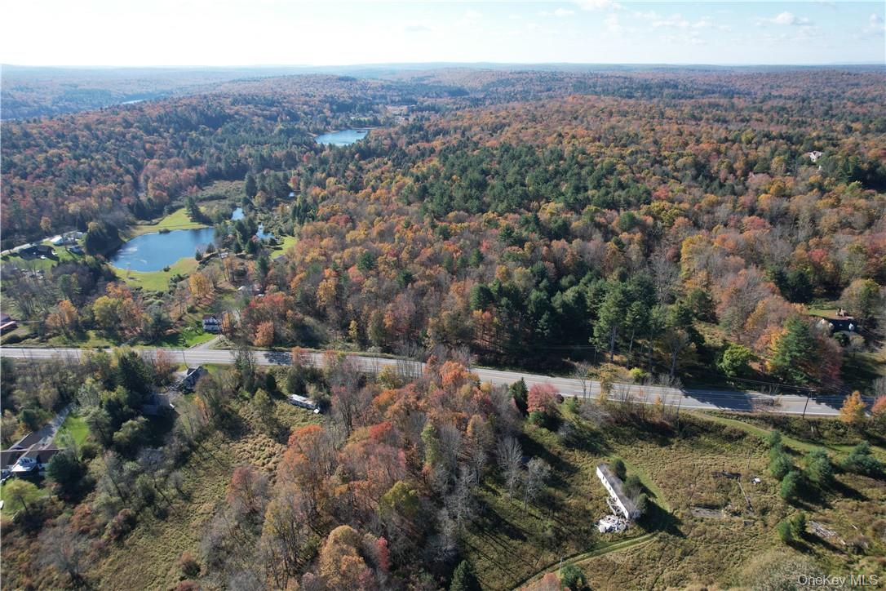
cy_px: 296
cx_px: 443
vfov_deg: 57.2
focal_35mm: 22
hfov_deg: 78.6
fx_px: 541
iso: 140
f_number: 2.8
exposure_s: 1/1250
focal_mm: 8.38
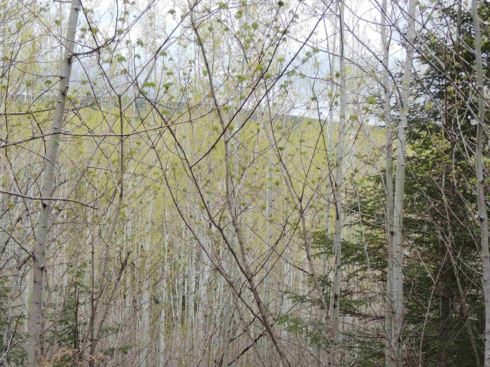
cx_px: 188
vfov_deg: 25.6
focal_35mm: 57
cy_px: 235
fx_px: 807
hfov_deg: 33.6
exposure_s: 1/400
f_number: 3.4
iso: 100
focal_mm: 7.6
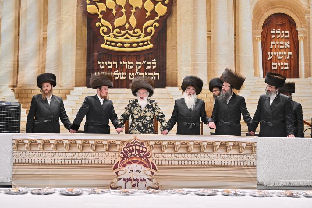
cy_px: 104
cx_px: 156
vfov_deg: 14.4
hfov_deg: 21.5
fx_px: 823
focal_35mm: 95
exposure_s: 1/250
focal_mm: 95
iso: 250
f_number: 2.8
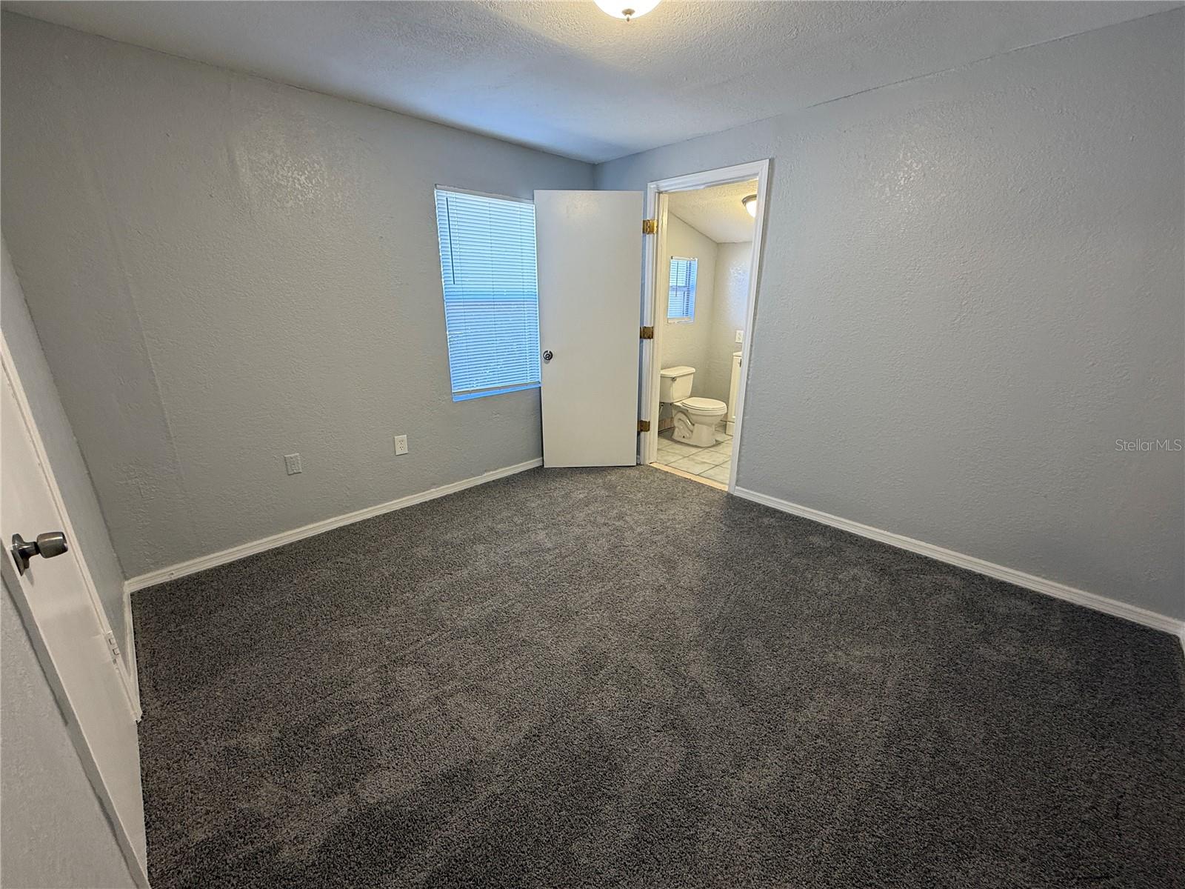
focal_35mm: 14
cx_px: 592
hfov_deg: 102.1
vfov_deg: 85.7
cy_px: 444
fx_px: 479
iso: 200
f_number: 2.2
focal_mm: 2.22
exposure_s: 1/60
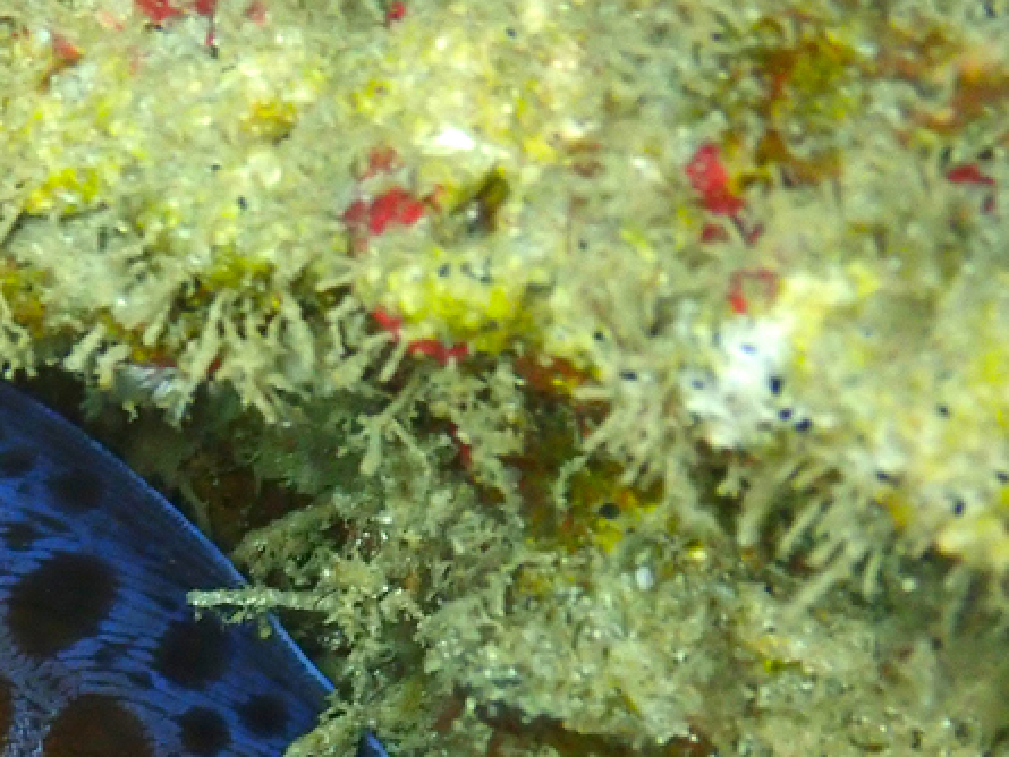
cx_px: -268
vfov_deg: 5.8
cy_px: 726
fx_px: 7464
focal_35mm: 256
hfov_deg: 7.7
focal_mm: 18
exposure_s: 1/200
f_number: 6.3
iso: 200
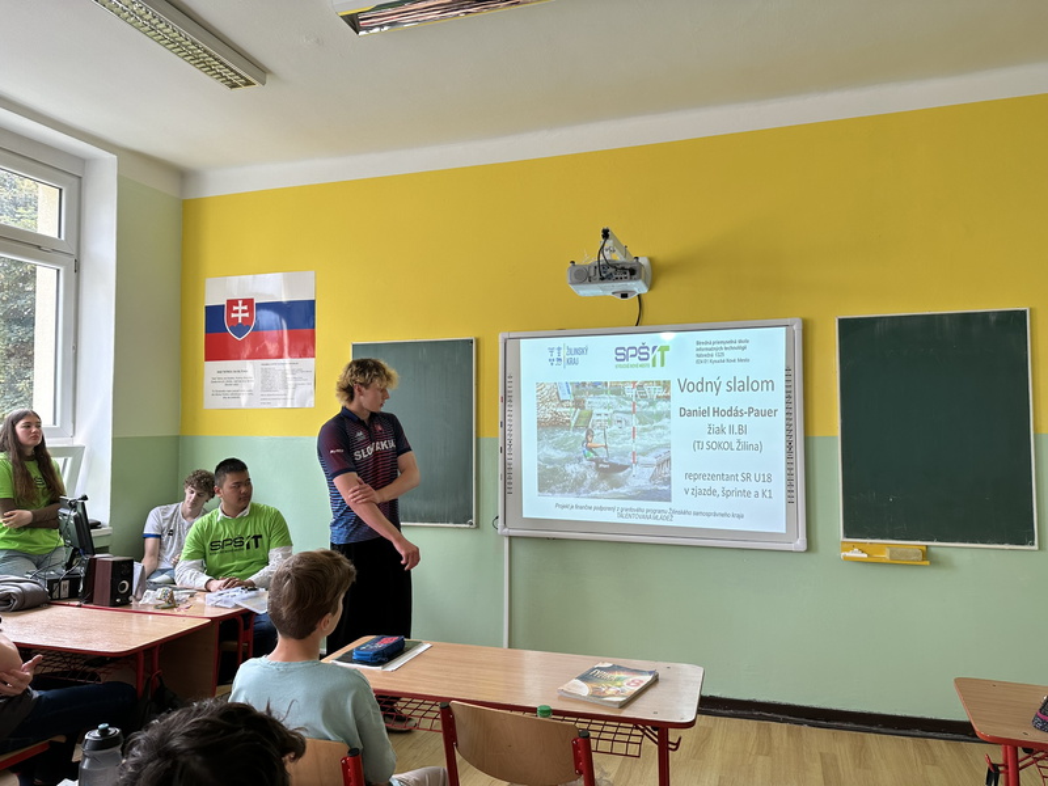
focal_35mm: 24
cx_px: 524
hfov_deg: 71.6
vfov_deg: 56.8
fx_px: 727
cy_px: 393
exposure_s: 1/120
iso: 64
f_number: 1.78
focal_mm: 6.86
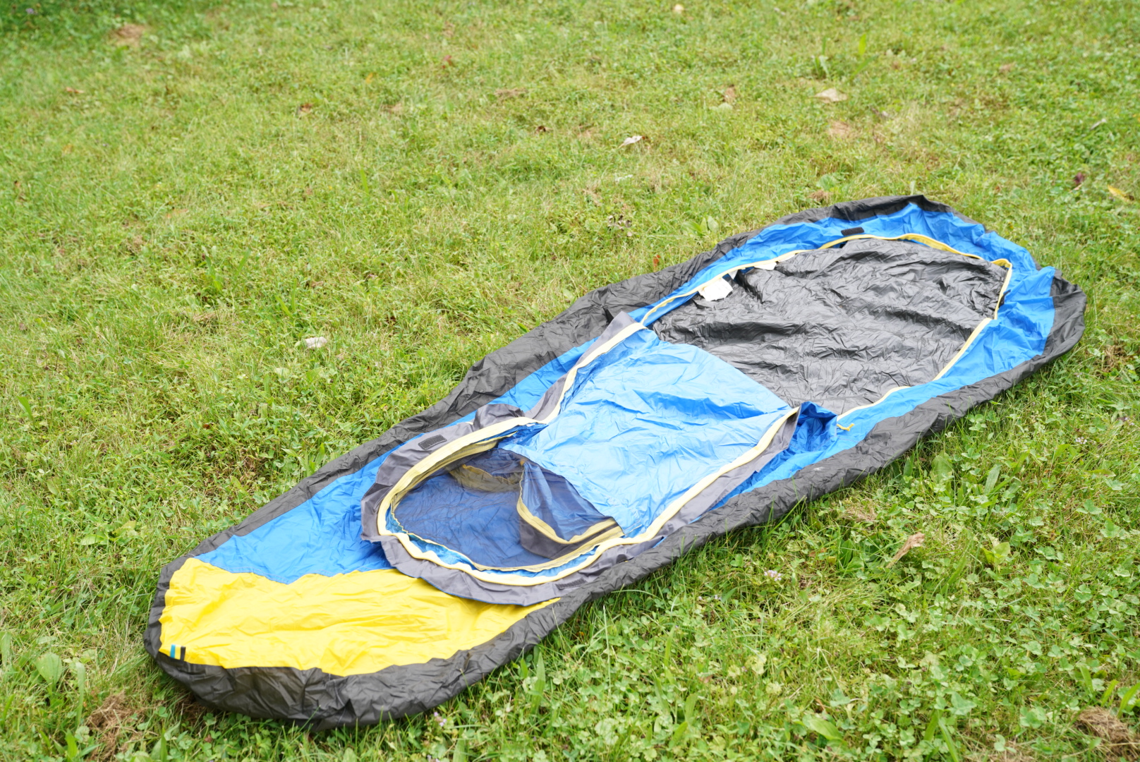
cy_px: 381
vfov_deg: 31.2
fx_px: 1363
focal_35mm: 43
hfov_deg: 45.4
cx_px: 570
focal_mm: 43
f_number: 4.5
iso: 400
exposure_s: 1/250
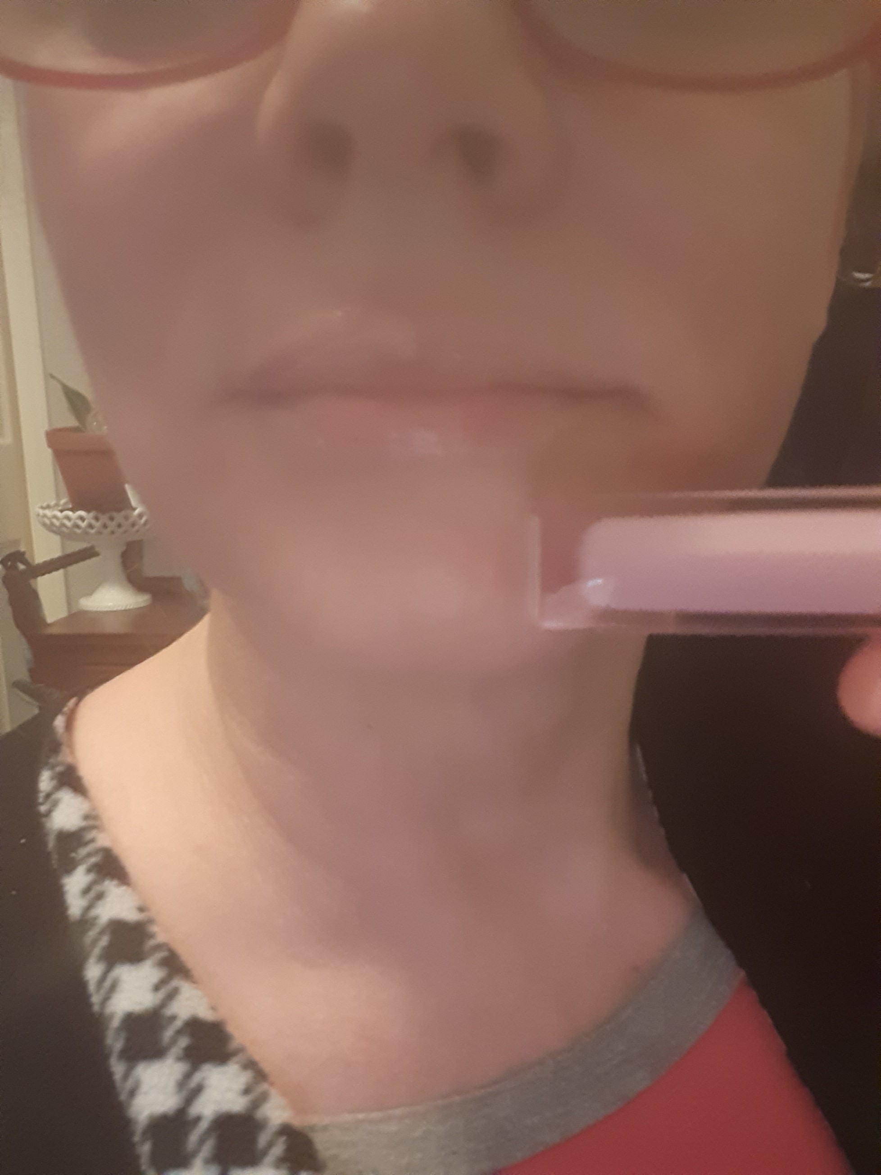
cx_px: 440
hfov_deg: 45.4
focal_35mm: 31
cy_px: 588
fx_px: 1052
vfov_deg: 58.4
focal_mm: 2.61
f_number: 2
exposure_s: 1/8
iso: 500
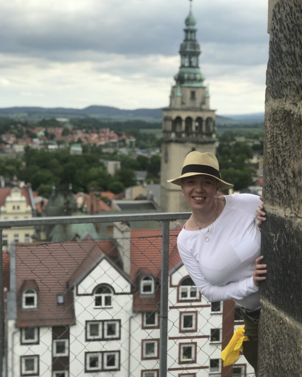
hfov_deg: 25.4
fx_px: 670
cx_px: 151
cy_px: 189
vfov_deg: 31.5
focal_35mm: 60
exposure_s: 1/529
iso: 20
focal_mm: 6.6
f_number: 2.8
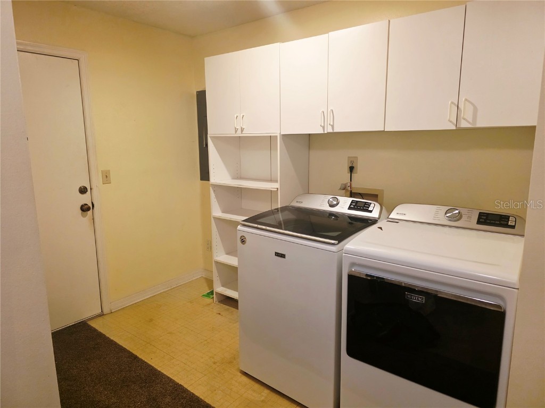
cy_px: 204
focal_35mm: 23
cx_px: 272
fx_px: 362
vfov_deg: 58.9
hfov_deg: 73.9
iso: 640
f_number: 1.7
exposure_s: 1/120
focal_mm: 6.3
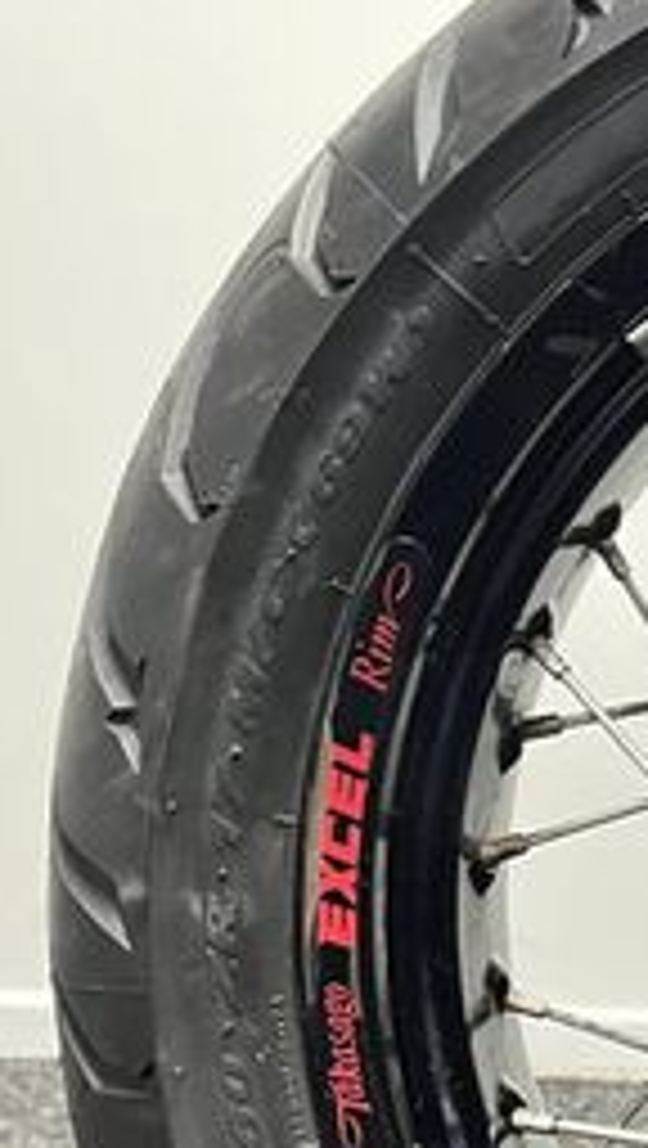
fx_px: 2162
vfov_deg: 29.0
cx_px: 1112
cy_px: 923
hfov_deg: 15.1
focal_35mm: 71
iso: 400
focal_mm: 5.1
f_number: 1.6
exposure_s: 1/33
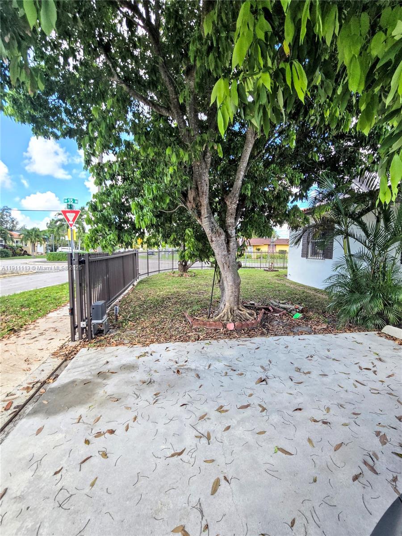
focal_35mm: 13
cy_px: 268
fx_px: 201
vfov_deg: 106.2
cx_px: 201
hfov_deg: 89.9
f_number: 2.2
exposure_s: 1/626
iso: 50
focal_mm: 2.2
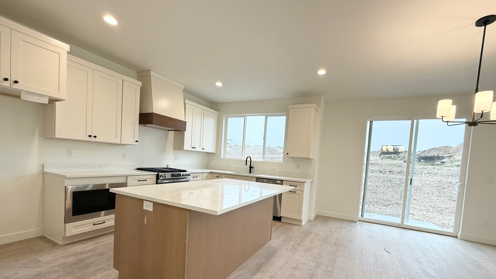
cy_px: 169
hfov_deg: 99.3
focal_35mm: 16
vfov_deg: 66.4
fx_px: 210
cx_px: 258
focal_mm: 2.22
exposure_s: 1/120
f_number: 2.2
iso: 100
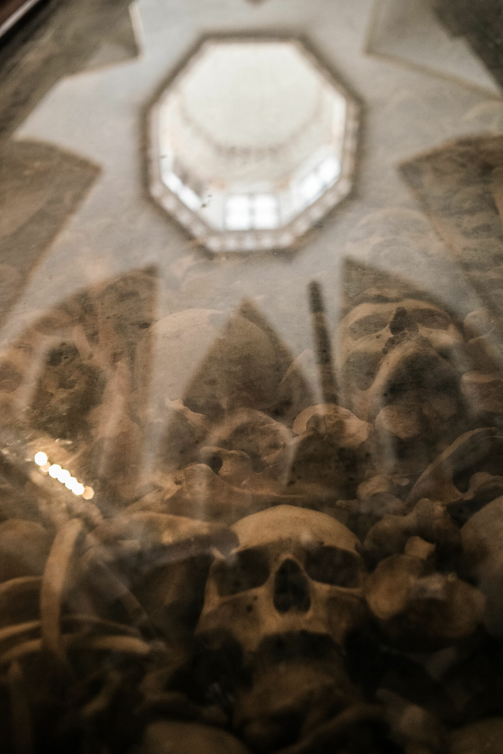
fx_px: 733
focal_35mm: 35
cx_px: 252
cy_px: 377
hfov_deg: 37.9
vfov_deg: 54.4
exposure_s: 1/80
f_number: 3.2
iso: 6400
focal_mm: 35
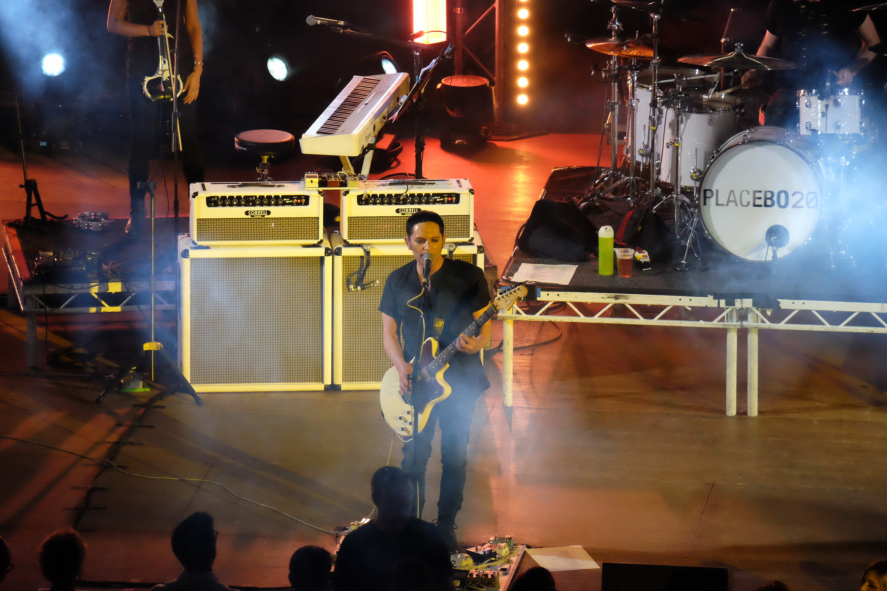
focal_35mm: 300
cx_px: 444
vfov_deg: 4.6
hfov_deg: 6.9
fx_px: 7391
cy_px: 296
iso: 6400
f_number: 7.1
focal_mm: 200
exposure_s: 1/180
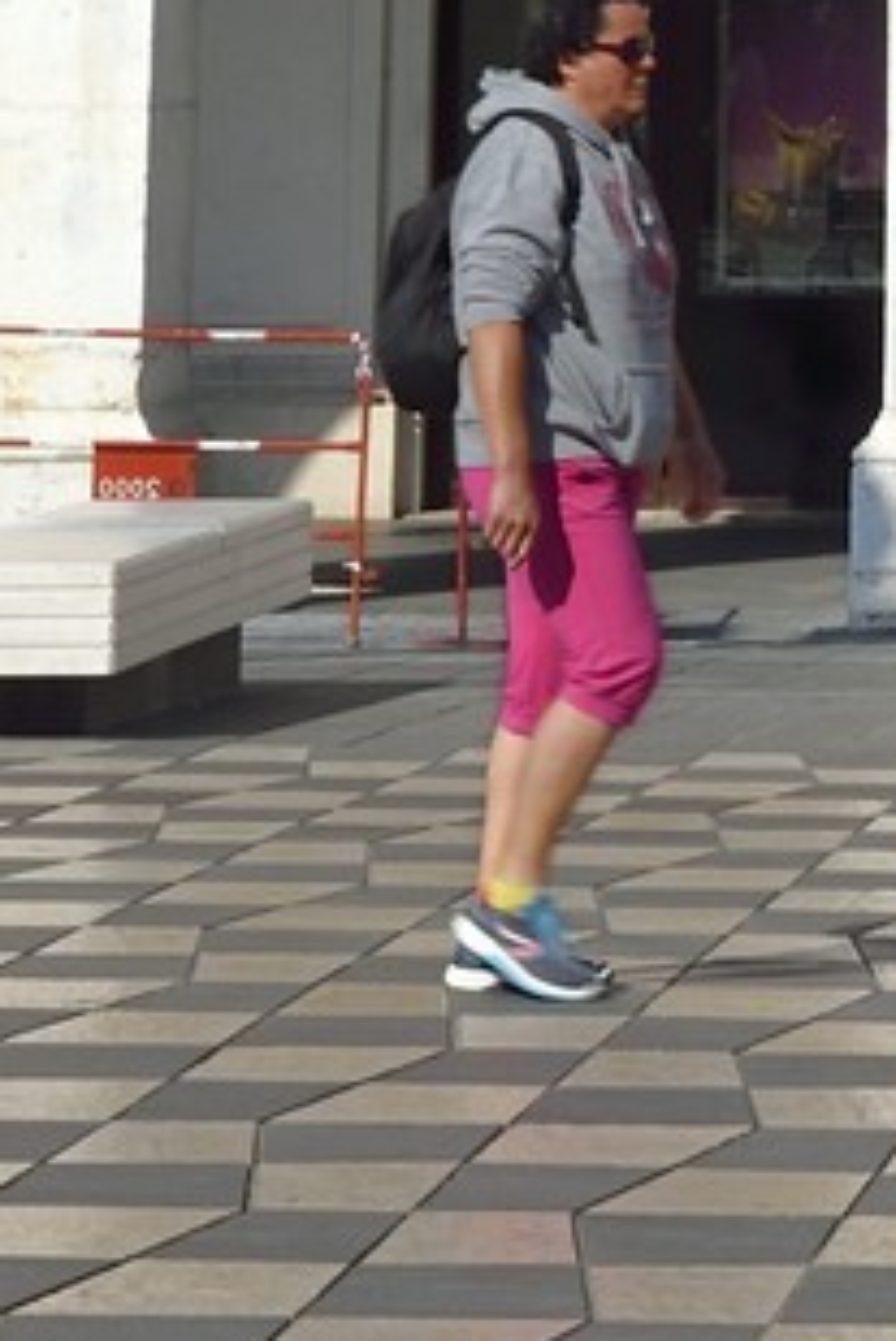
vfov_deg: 7.5
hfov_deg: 5.3
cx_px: 1532
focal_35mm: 258
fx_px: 9621
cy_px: -1644
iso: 200
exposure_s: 1/160
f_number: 18
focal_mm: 50
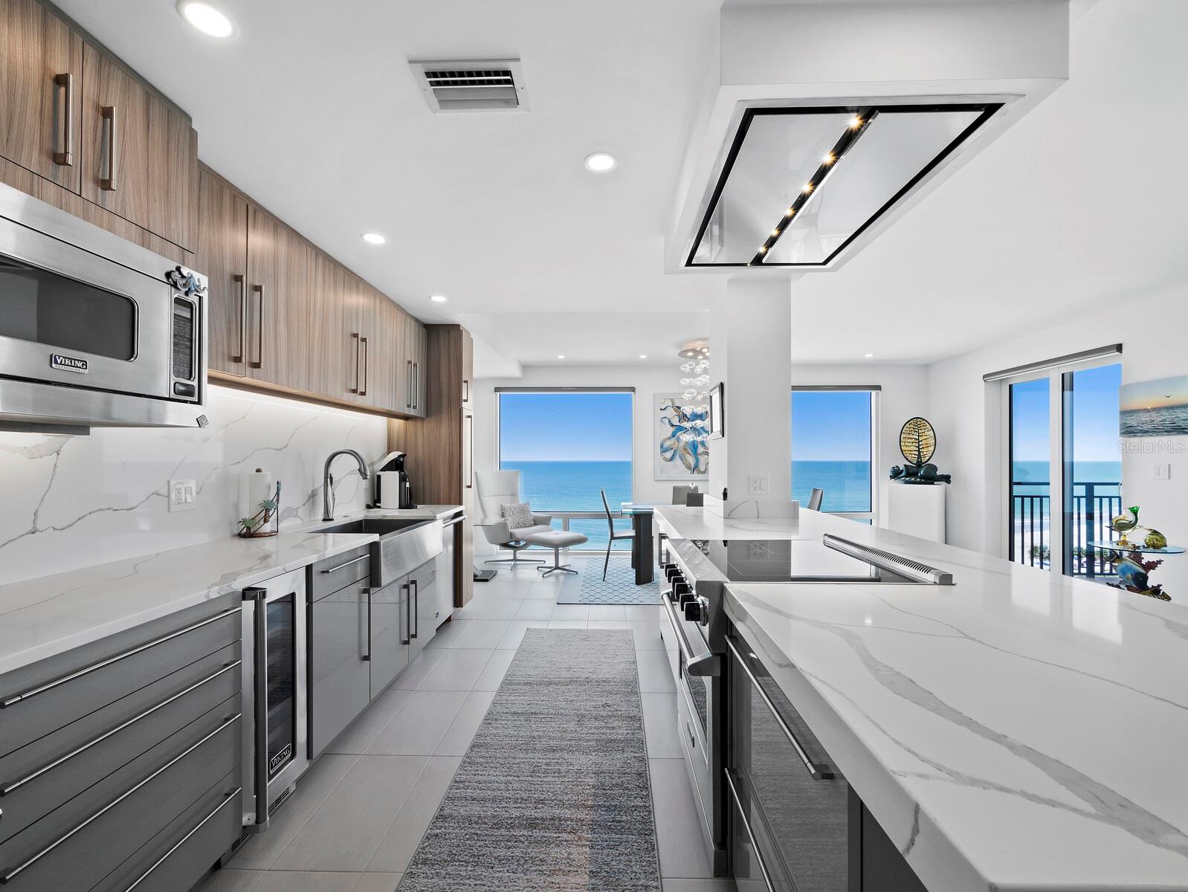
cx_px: 594
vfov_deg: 85.7
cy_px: 446
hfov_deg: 102.0
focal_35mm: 14
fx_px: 481
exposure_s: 1/6
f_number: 11
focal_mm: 7
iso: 250
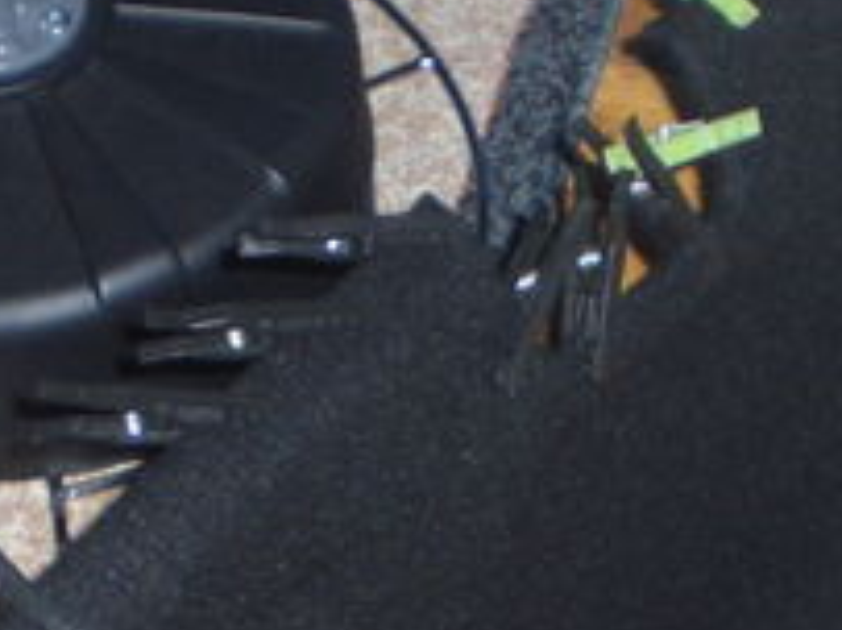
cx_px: 643
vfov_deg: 11.9
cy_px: 895
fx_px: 2917
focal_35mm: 120
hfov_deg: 16.3
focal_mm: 6.3
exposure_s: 1/60
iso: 200
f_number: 3.1
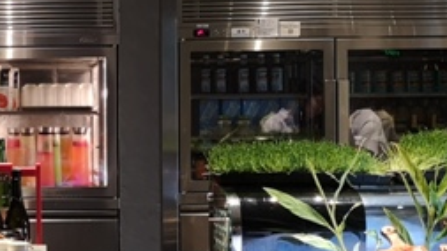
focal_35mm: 93
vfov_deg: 13.0
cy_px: 140
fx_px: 1102
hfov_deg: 22.1
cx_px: -2
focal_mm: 3.95
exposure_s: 1/33.3
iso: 200
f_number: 1.8
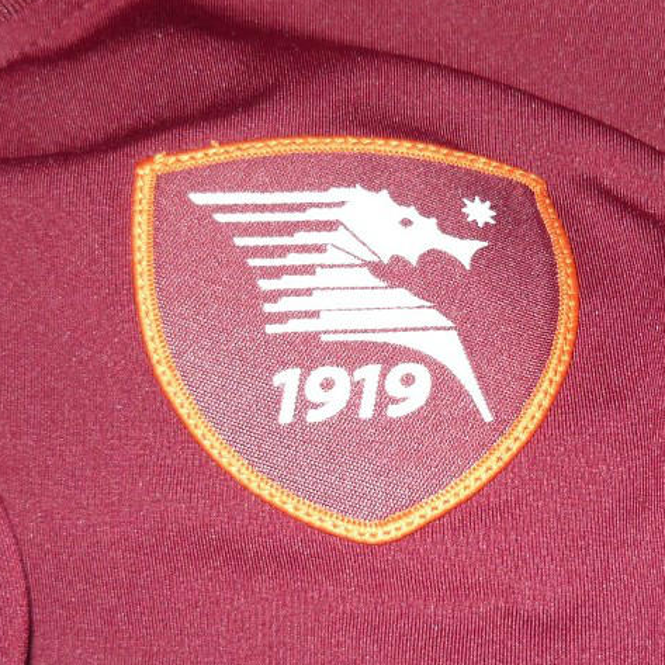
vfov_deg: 23.7
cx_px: 333
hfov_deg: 23.7
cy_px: 332
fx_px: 1587
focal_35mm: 73
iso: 100
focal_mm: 6.3
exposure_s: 1/30
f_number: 2.9
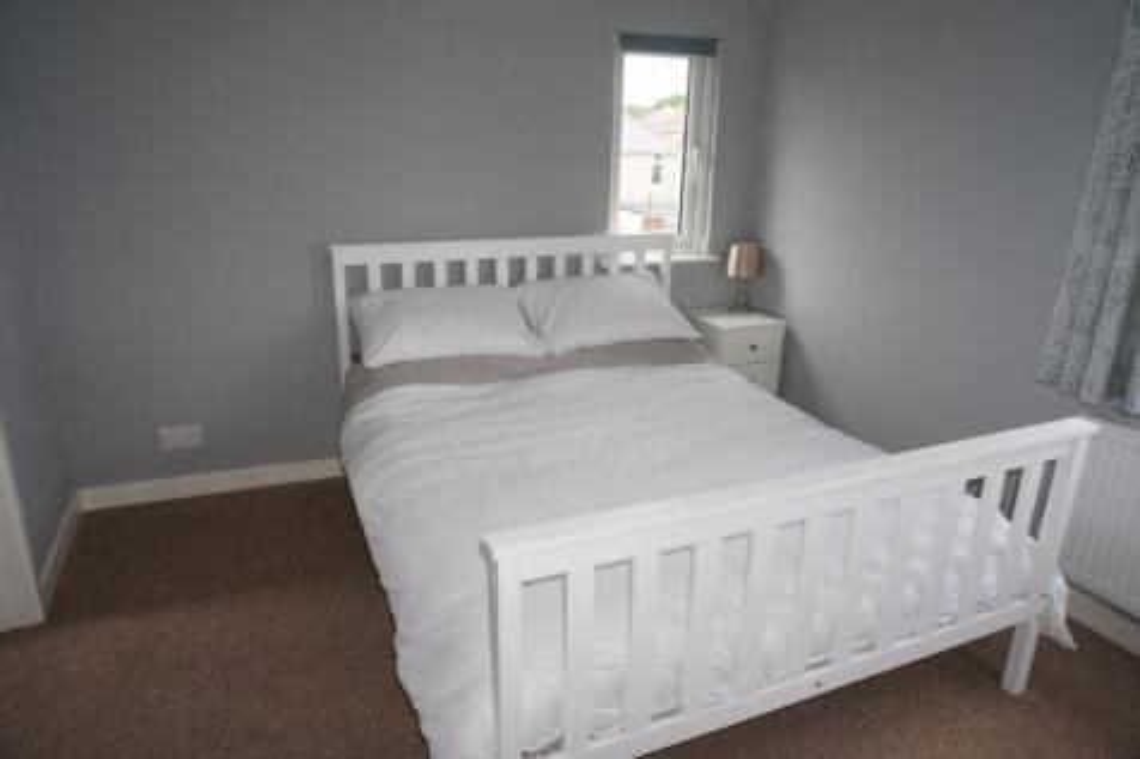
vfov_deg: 53.1
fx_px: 760
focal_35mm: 24
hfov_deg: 73.8
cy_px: 380
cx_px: 570
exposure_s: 1/60
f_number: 4
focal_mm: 16
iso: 100
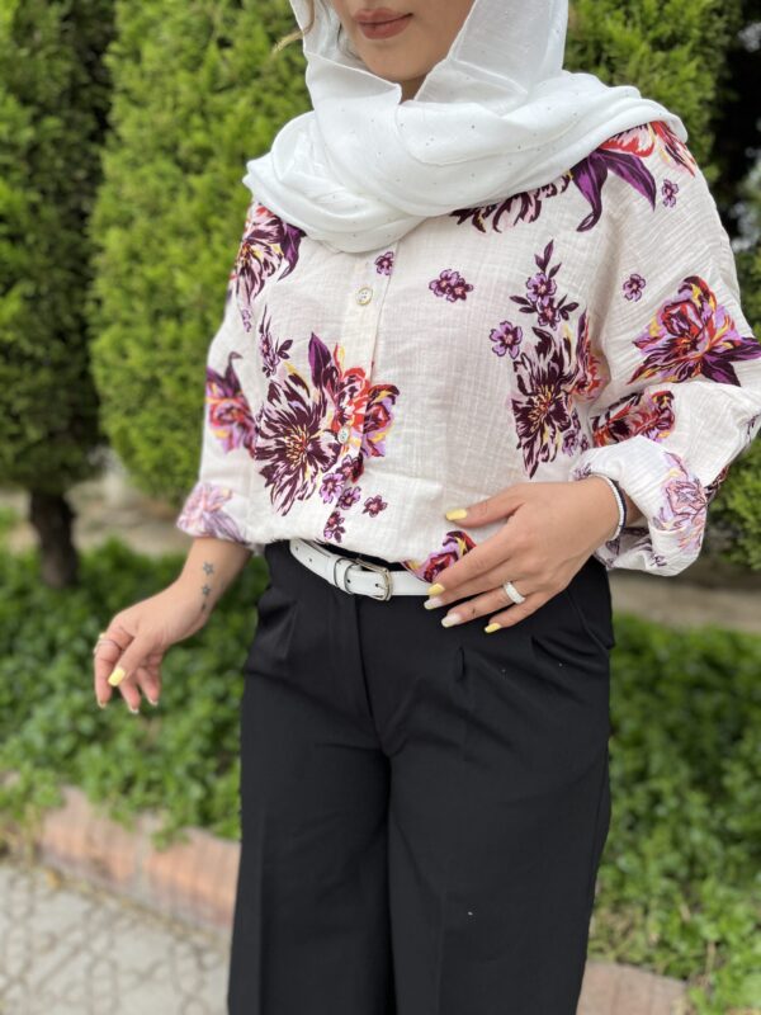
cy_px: 508
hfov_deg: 53.1
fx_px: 762
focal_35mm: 26
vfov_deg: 67.3
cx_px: 380
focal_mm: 5.1
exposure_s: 1/1036
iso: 50
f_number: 1.6
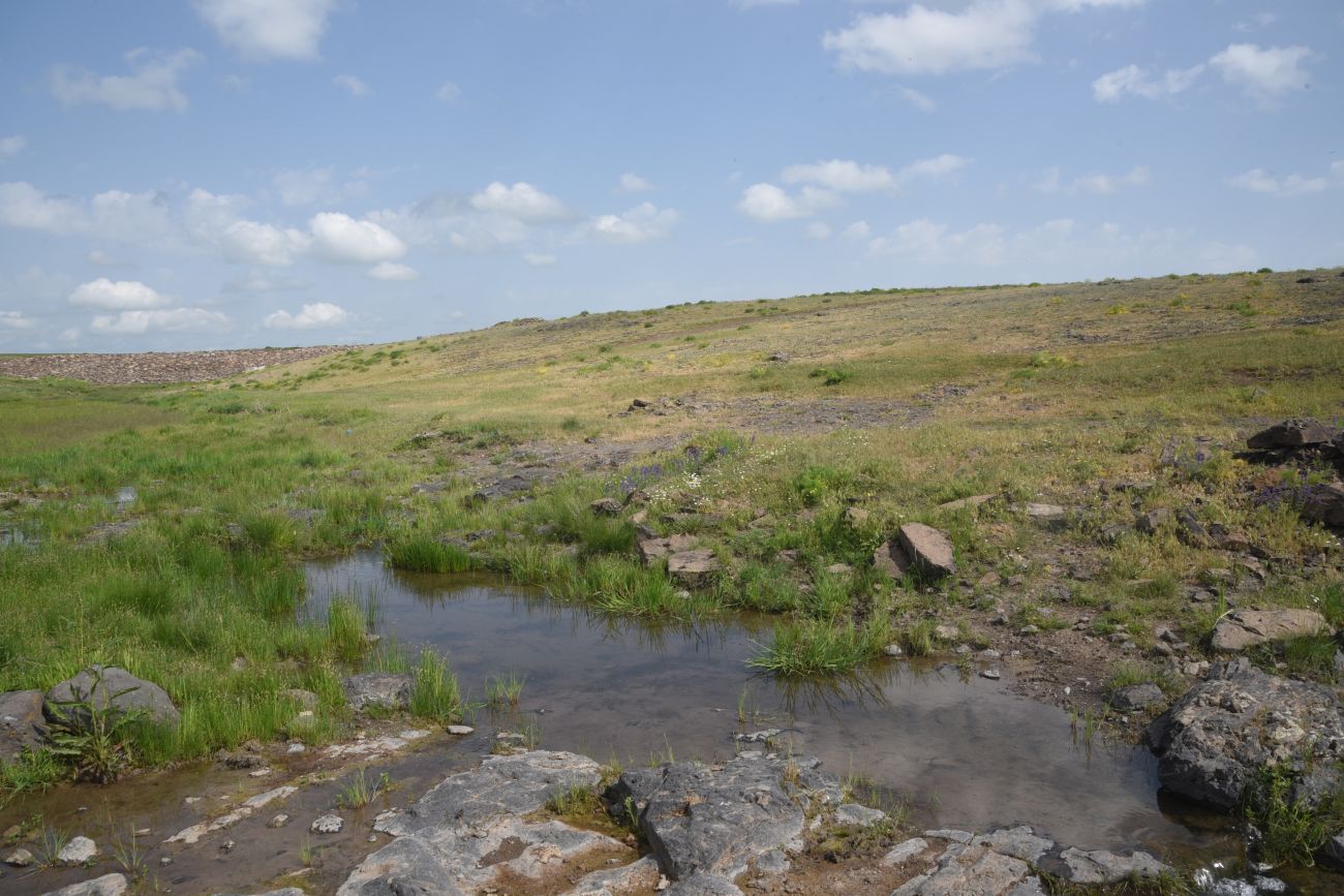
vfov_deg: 27.0
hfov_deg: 39.6
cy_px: 448
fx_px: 1867
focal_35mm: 50
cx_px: 672
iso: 160
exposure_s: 1/125
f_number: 14
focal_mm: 50
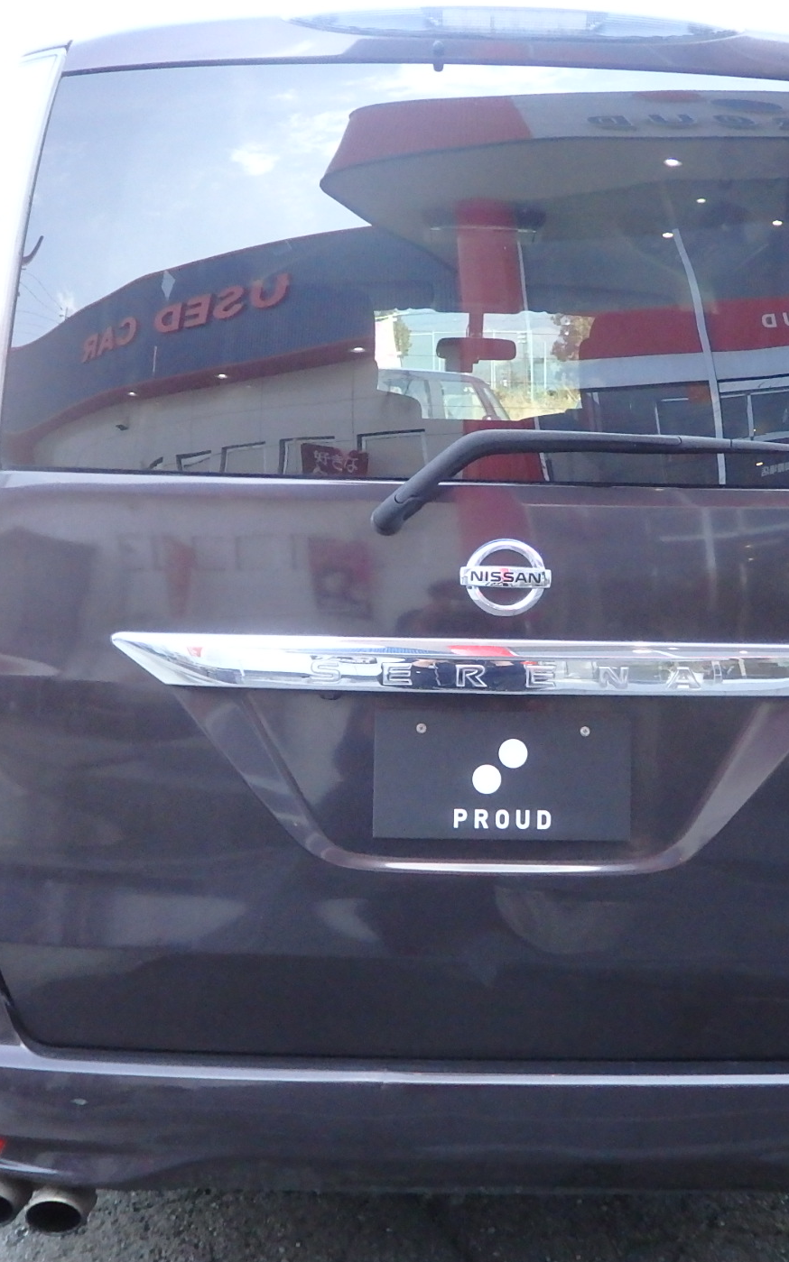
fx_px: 1652
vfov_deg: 41.8
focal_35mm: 48
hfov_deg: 26.8
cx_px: 495
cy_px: 640
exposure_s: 1/800
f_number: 3.4
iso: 1000
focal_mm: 6
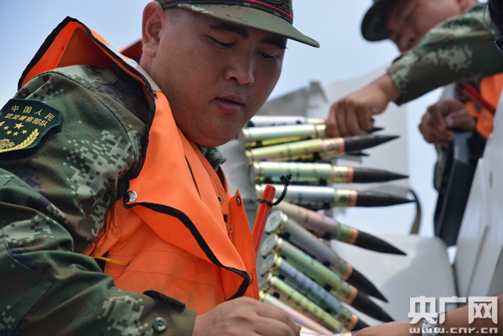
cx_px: 252
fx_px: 1327
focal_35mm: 95
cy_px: 168
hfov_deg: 21.5
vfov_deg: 14.4
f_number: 6.3
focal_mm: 95
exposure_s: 1/800
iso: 250
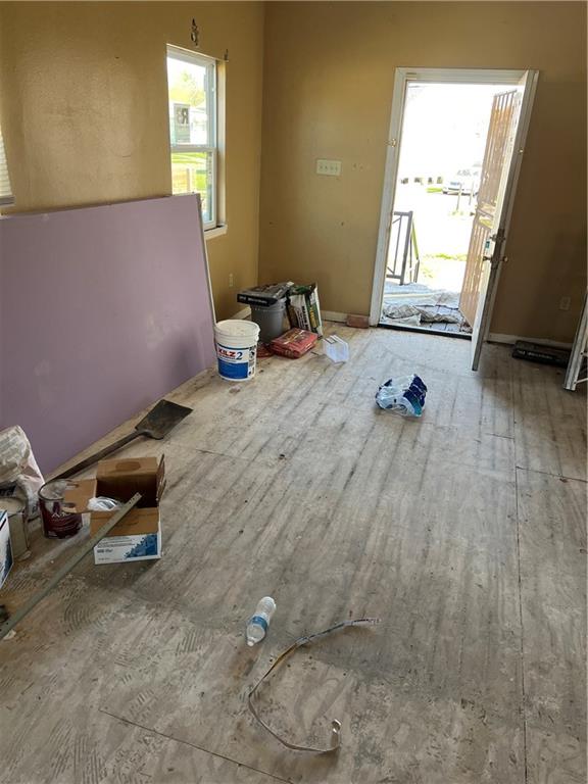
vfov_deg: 67.3
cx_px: 294
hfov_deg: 53.1
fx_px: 589
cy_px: 392
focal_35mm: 26
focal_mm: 5.7
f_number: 1.5
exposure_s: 1/121
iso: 80
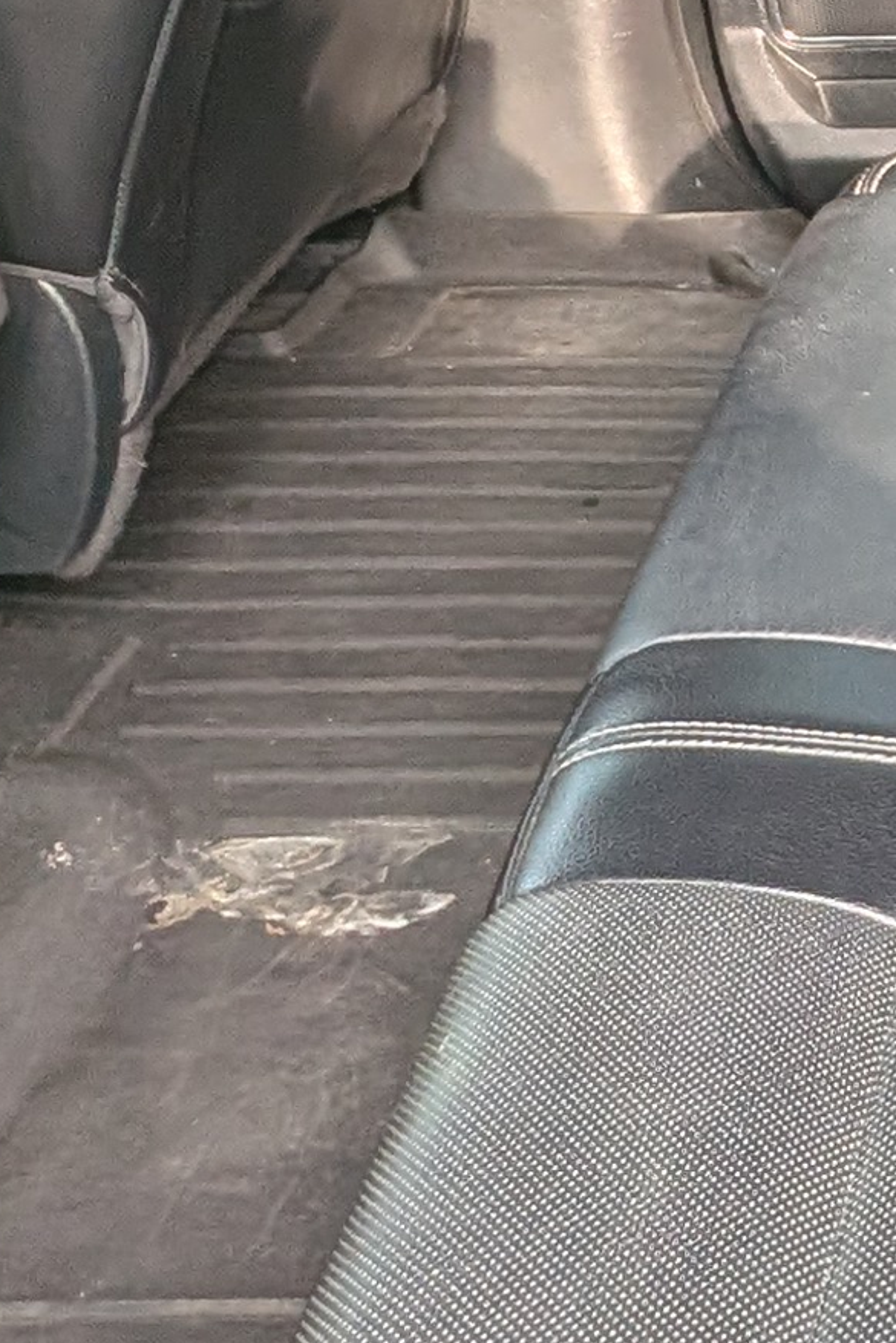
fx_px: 2351
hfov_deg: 17.3
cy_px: 459
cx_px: 1643
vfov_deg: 31.7
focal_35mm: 63
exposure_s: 1/142
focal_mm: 1.95
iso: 91
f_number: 2.2
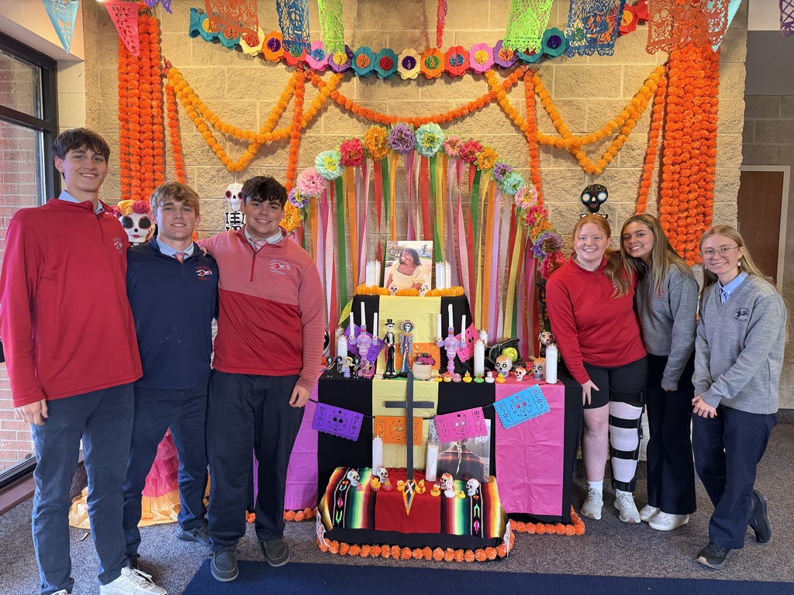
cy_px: 298
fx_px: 550
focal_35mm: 24
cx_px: 397
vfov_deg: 56.8
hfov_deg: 71.6
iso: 320
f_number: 1.78
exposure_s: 1/60
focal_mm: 6.76
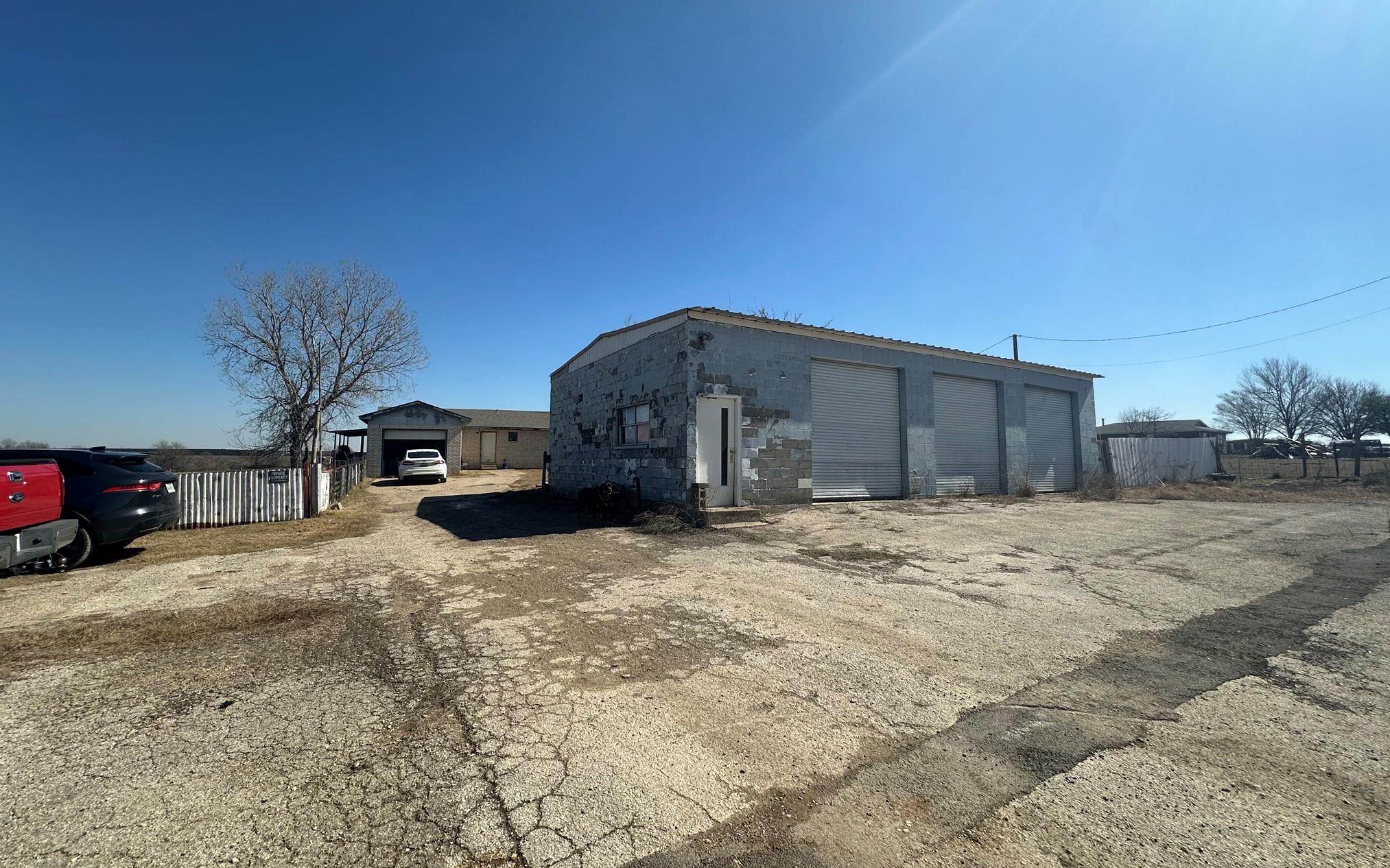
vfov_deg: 74.7
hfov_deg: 101.5
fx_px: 568
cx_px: 696
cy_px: 411
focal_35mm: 15
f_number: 2.2
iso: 50
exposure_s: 1/2398
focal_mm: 2.22
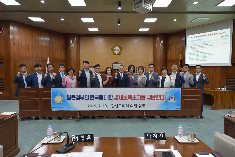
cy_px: 78
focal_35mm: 24
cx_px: 118
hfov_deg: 73.7
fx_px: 157
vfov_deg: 53.1
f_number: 4
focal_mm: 24
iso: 500
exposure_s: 1/60
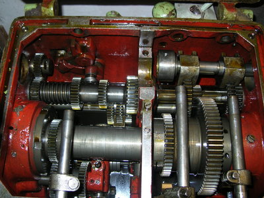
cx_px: 132
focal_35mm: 36
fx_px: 274
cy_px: 99
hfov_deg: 51.4
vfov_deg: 39.6
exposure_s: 1/60.1
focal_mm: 6
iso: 50
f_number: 2.7
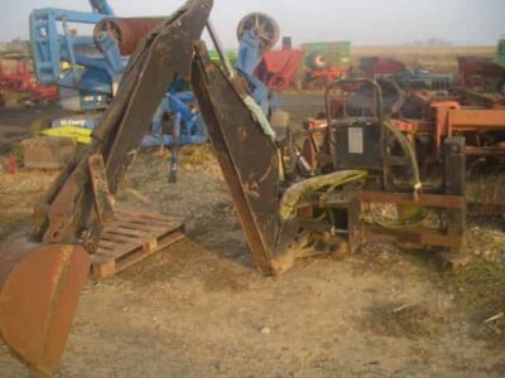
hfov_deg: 52.6
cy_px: 189
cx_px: 252
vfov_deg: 40.7
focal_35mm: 35
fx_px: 511
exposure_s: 1/200
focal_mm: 5.8
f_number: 2.6
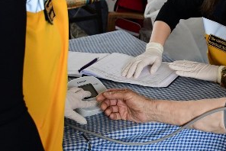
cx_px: 191
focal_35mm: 81
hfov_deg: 24.5
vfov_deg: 16.9
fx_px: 509
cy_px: 65
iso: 4000
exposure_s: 1/160
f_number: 4
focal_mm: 27
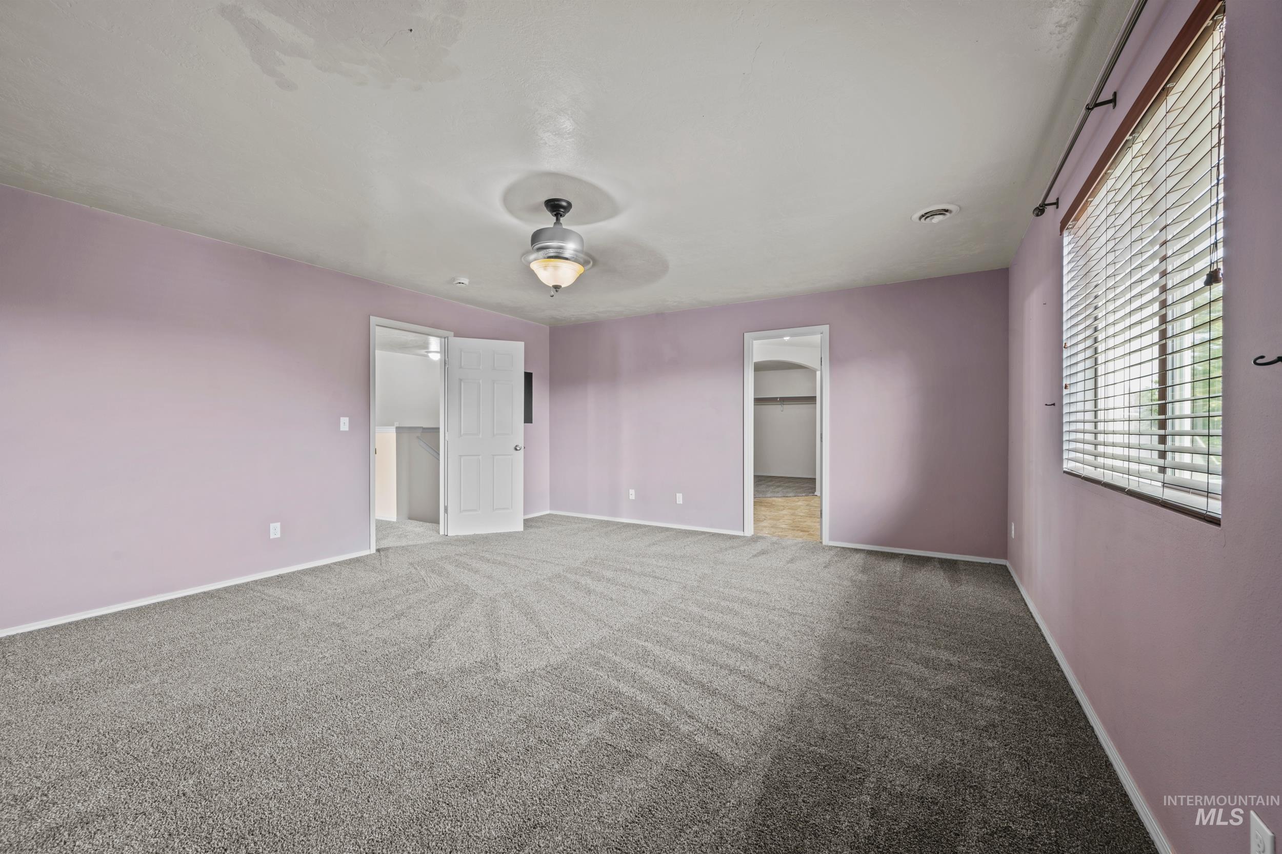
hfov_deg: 104.3
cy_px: 427
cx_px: 641
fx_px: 498
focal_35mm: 14
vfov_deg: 81.2
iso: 100
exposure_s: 3
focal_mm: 14
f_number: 9
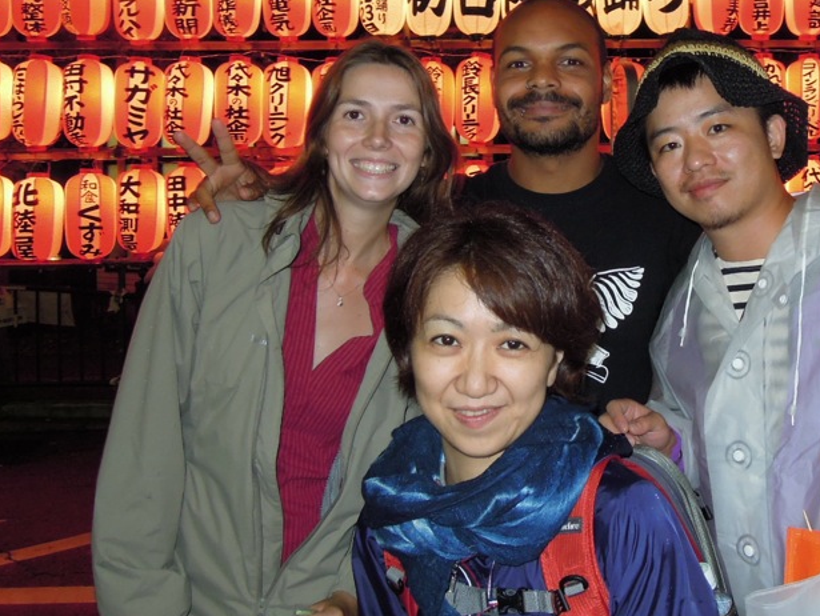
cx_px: 552
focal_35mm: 39
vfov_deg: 36.5
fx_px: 924
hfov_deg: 47.0
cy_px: 209
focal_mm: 4.3
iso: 200
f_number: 2.8
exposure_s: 1/30
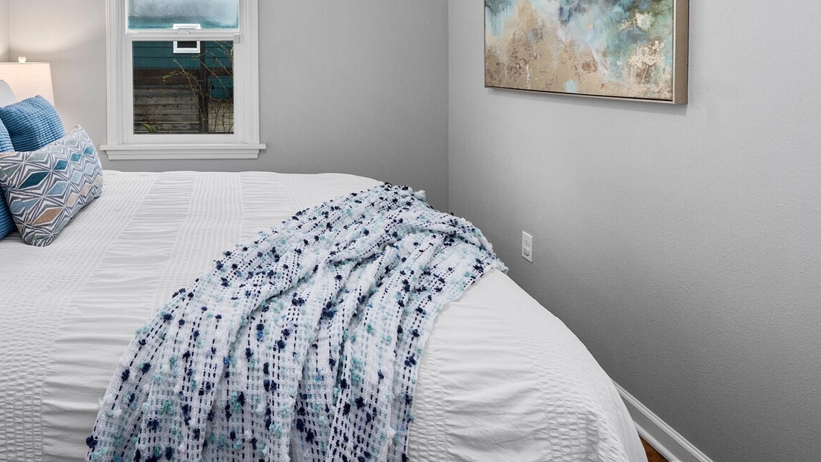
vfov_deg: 52.9
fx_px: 435
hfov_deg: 81.4
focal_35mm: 20
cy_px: 104
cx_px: 229
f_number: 7.1
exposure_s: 1/60
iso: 80
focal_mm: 13
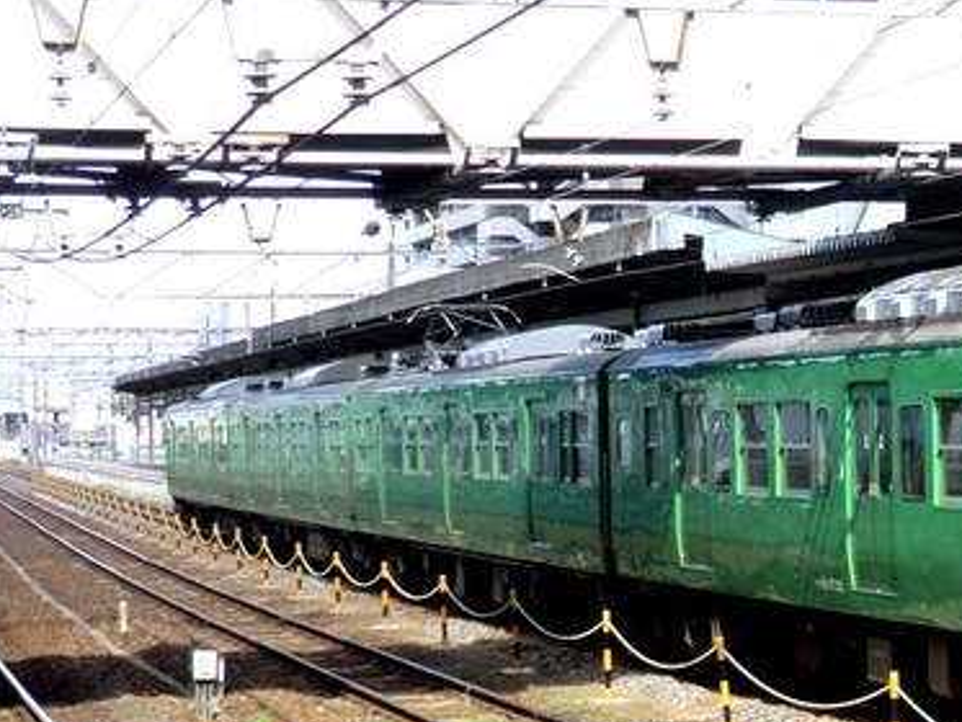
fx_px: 3280
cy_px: 544
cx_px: 959
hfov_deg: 16.3
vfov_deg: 12.5
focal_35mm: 118
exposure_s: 1/160
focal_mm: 9.8
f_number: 4.2
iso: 64
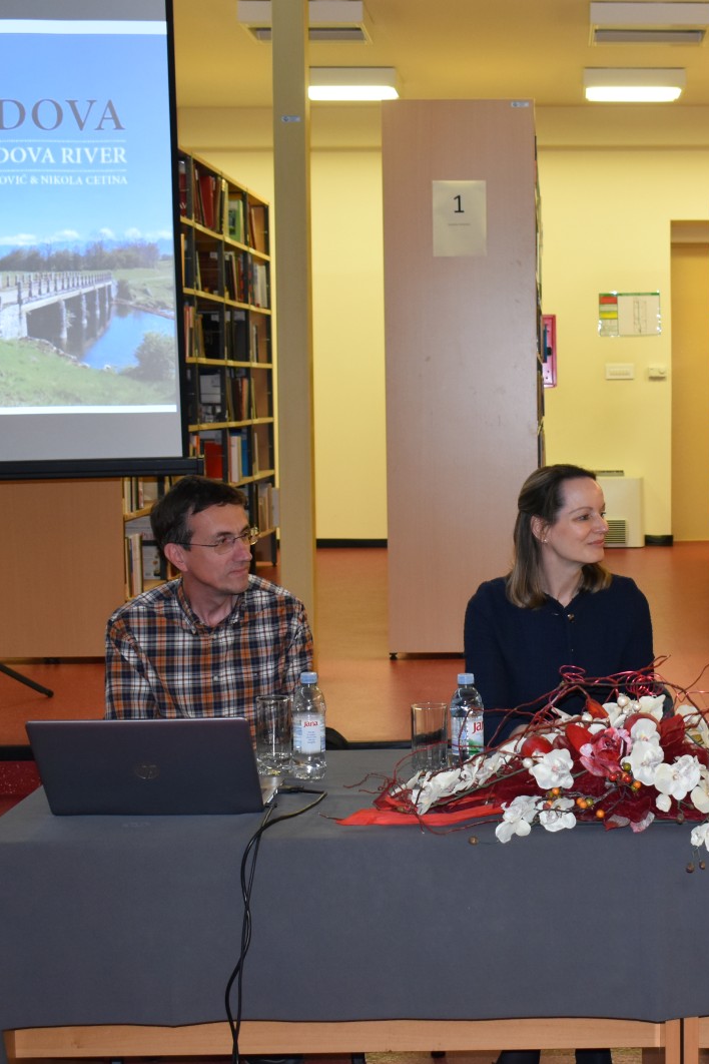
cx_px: 619
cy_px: 525
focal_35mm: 62
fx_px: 1824
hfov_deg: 21.6
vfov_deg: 32.5
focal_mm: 27
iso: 900
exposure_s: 1/60
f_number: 4
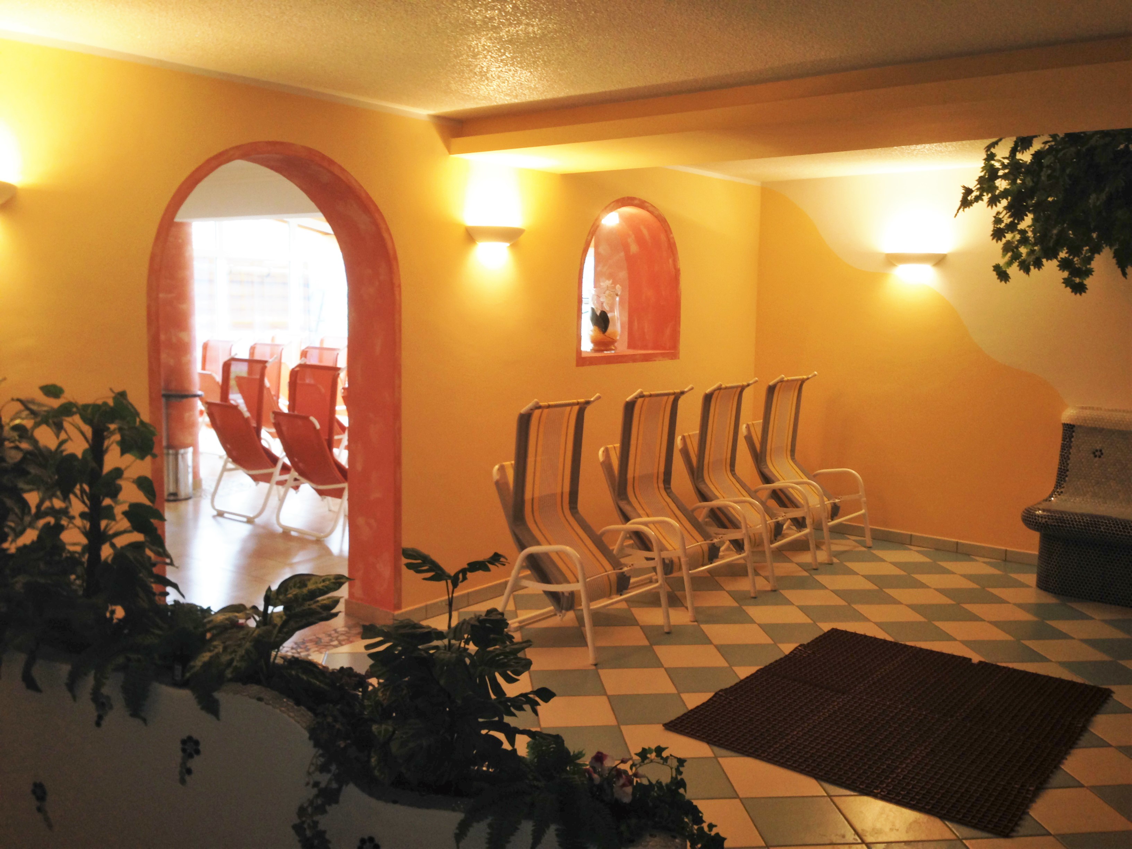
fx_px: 1079
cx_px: 566
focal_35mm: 33
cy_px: 424
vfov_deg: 42.9
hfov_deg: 55.4
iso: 50
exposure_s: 1/20
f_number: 2.4
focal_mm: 4.12
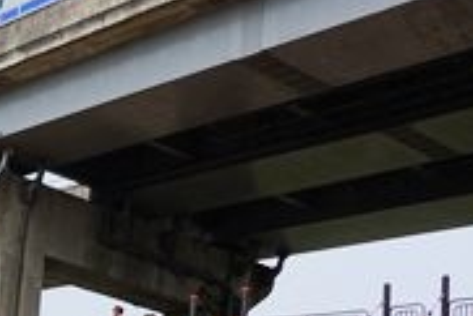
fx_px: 1131
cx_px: -230
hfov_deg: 20.4
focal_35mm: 86
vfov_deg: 15.3
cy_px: 380
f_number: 5.6
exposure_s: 1/640
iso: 125
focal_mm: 8.8
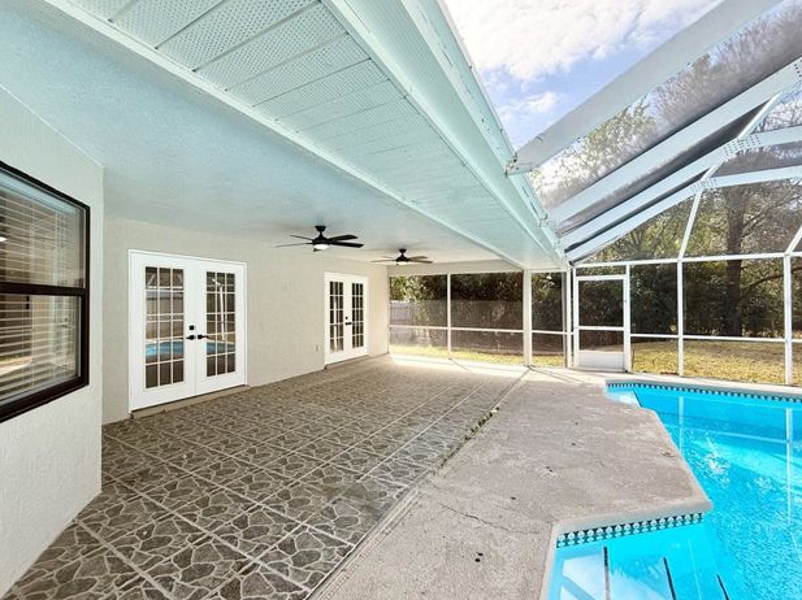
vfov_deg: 78.0
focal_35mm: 16
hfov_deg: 93.9
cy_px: 301
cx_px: 345
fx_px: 370
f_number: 2.2
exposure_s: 1/342
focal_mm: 2.22
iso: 64
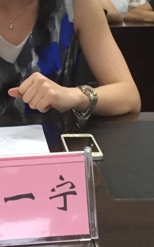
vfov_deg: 21.7
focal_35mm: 93
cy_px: 13
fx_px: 625
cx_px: 24
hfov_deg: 14.0
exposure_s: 1/33
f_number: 2.2
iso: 200
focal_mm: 4.15
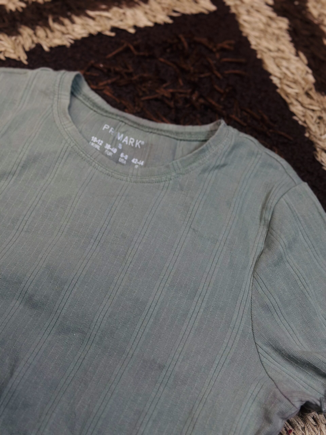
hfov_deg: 30.3
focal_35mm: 48
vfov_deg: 39.7
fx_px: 603
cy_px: 218
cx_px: 163
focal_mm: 6.86
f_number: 1.78
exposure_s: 1/186
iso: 80
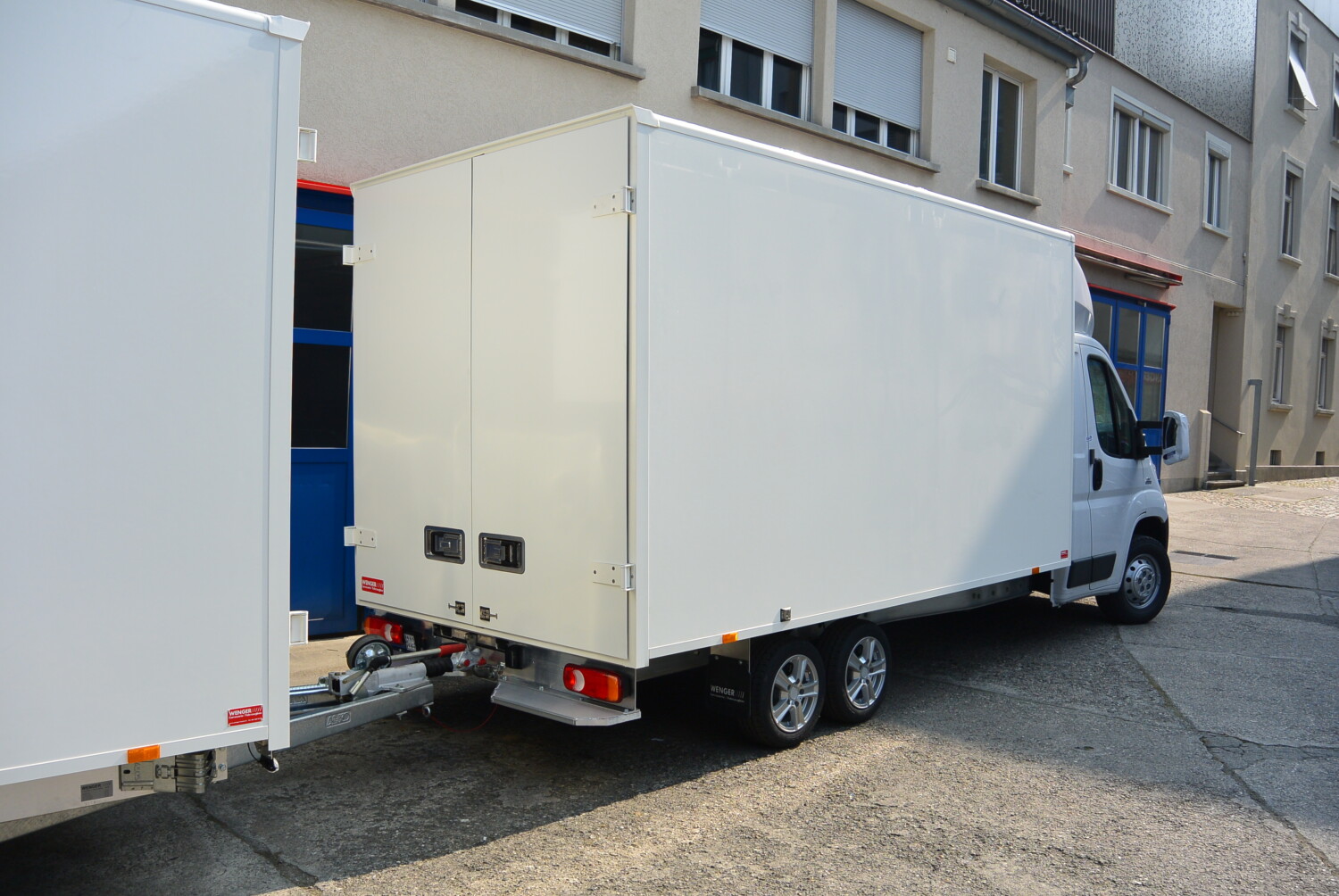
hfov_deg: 63.6
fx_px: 1080
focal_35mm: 29
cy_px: 448
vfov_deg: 45.1
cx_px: 670
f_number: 4.5
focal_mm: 11
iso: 100
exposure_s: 1/500
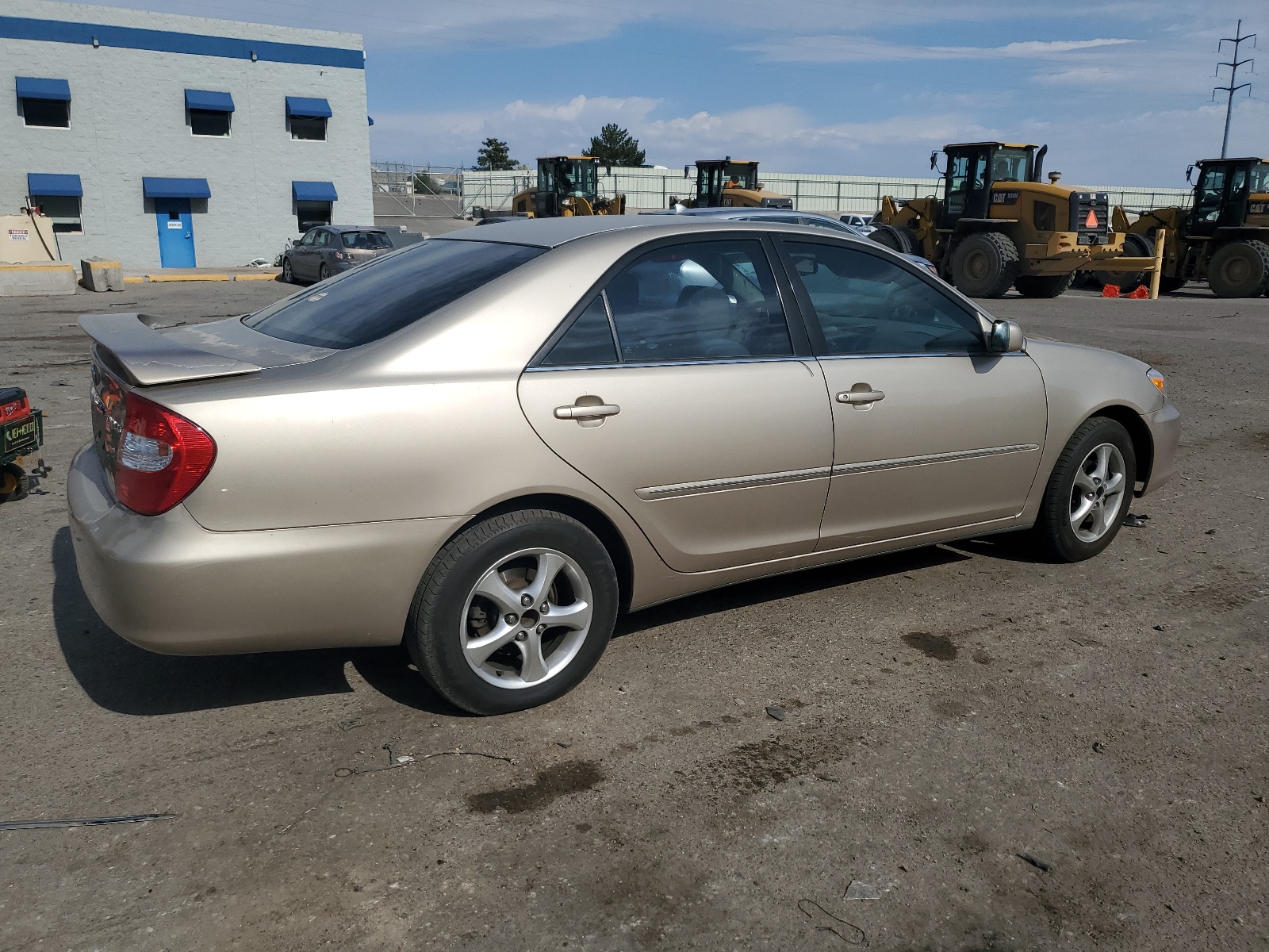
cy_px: 476
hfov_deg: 67.3
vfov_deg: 53.1
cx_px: 634
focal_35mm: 26
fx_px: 953
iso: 50
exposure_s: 1/10000
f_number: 1.5
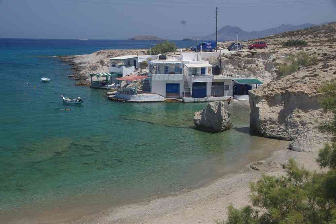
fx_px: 457
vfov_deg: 27.5
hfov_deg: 40.3
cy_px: 112
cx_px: 168
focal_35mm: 49
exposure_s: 1/160
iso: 200
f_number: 11
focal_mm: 32.5
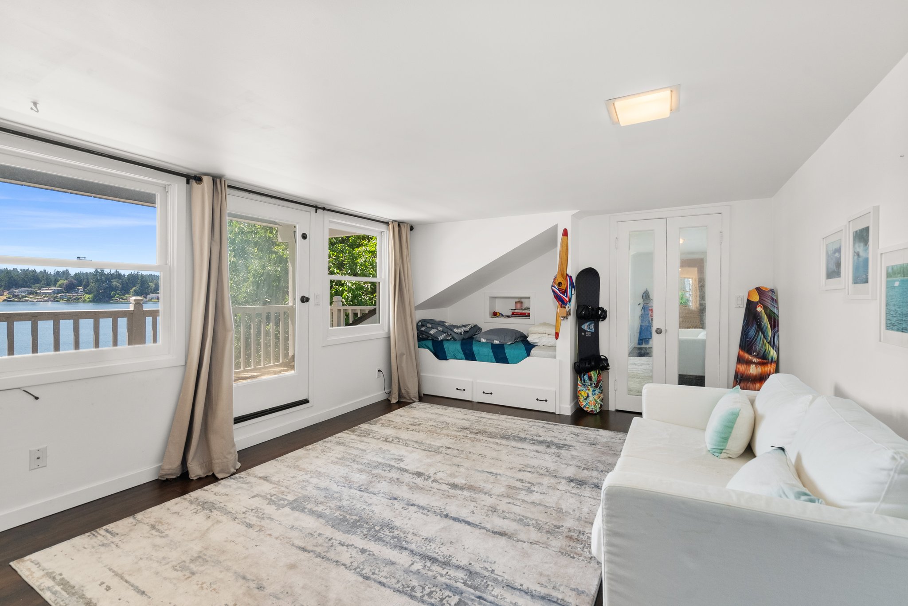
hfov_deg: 96.7
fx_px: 404
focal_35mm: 16
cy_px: 303
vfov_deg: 73.8
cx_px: 454
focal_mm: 16
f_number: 8
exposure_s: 1/10
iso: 500
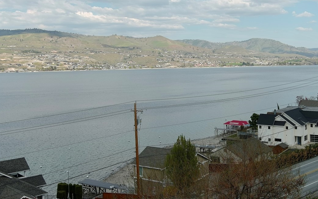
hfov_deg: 41.3
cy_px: 95
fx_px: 416
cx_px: 210
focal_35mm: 48
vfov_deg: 26.9
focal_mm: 10.57
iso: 100
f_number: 2.8
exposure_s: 1/1250
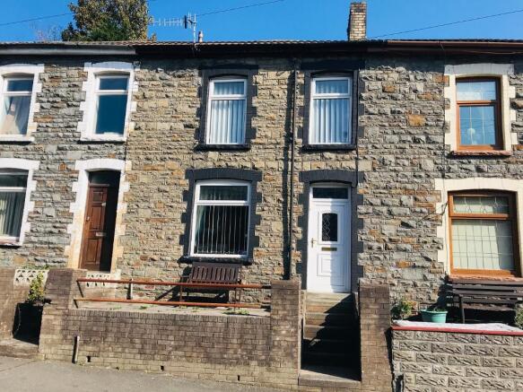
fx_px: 423
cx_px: 262
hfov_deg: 63.5
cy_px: 196
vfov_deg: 49.7
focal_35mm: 28
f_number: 1.8
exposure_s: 1/2037
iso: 20
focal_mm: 3.99
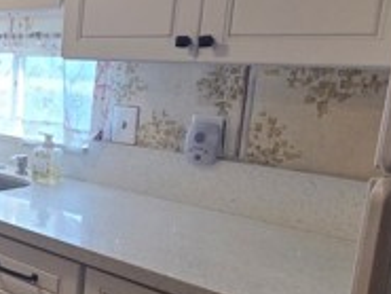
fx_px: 509
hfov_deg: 26.6
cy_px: 131
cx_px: -224
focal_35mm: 45
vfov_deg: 32.2
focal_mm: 2.2
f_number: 2.2
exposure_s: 1/120
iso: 250
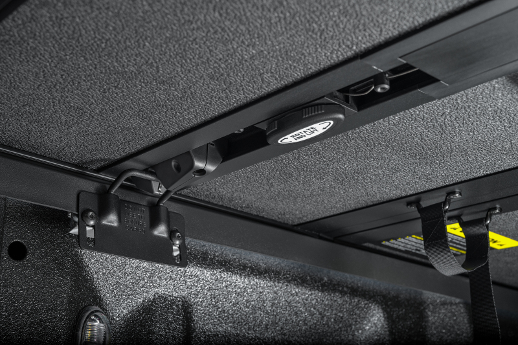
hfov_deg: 40.4
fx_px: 705
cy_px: 172
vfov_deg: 27.5
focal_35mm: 49
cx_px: 259
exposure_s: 1/250
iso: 400
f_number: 10
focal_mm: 49
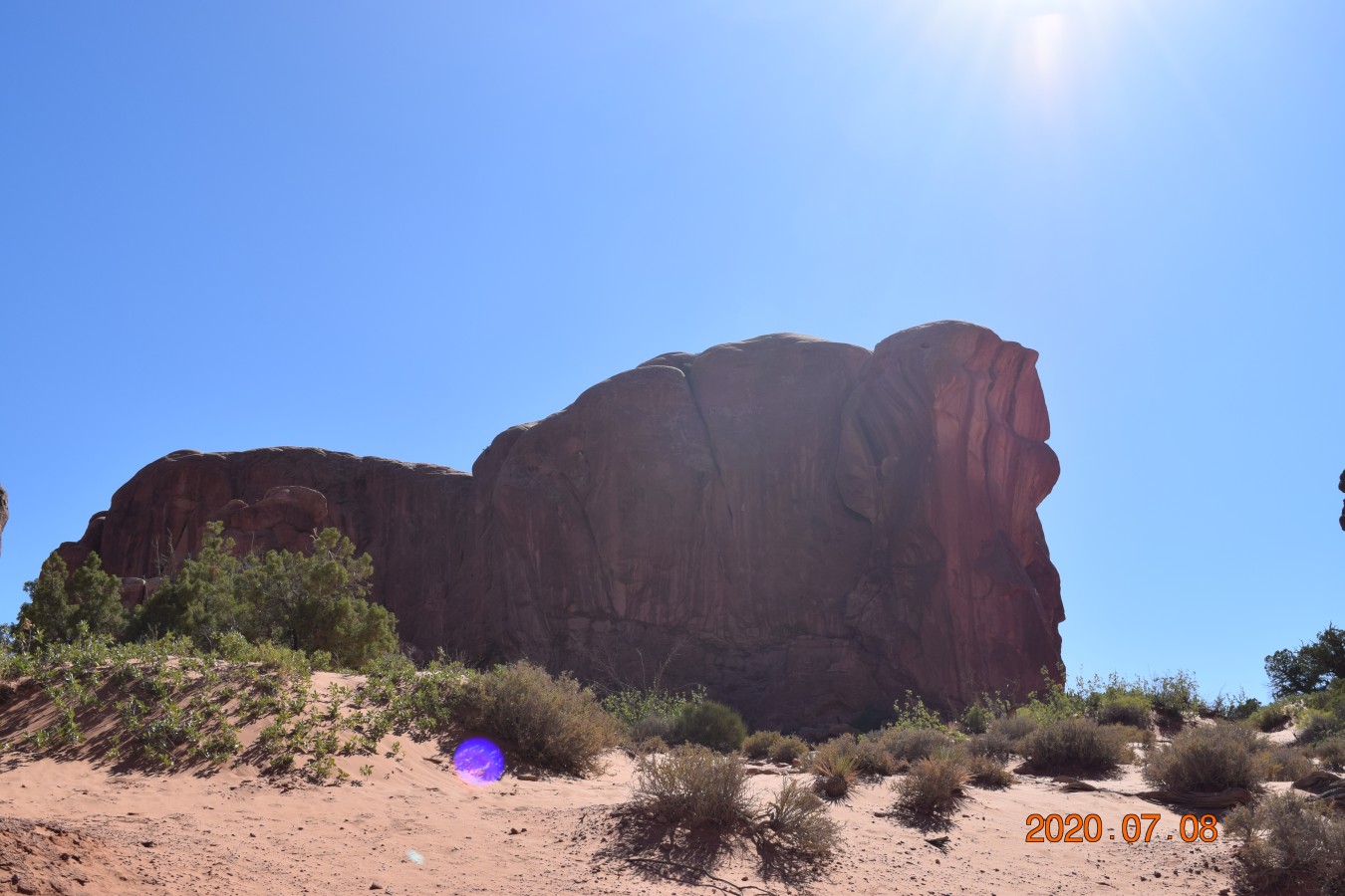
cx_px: 672
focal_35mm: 38
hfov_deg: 51.3
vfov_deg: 35.5
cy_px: 448
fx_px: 1401
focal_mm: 25
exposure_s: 1/400
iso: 200
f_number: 10
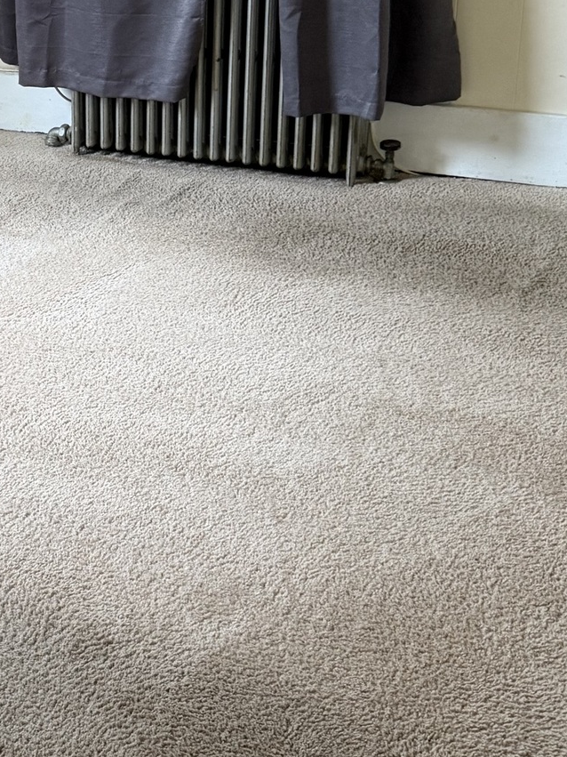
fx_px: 1420
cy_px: 212
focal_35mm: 65
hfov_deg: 21.4
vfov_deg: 29.5
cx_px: -67
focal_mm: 6.76
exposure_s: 1/60
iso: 400
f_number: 1.78
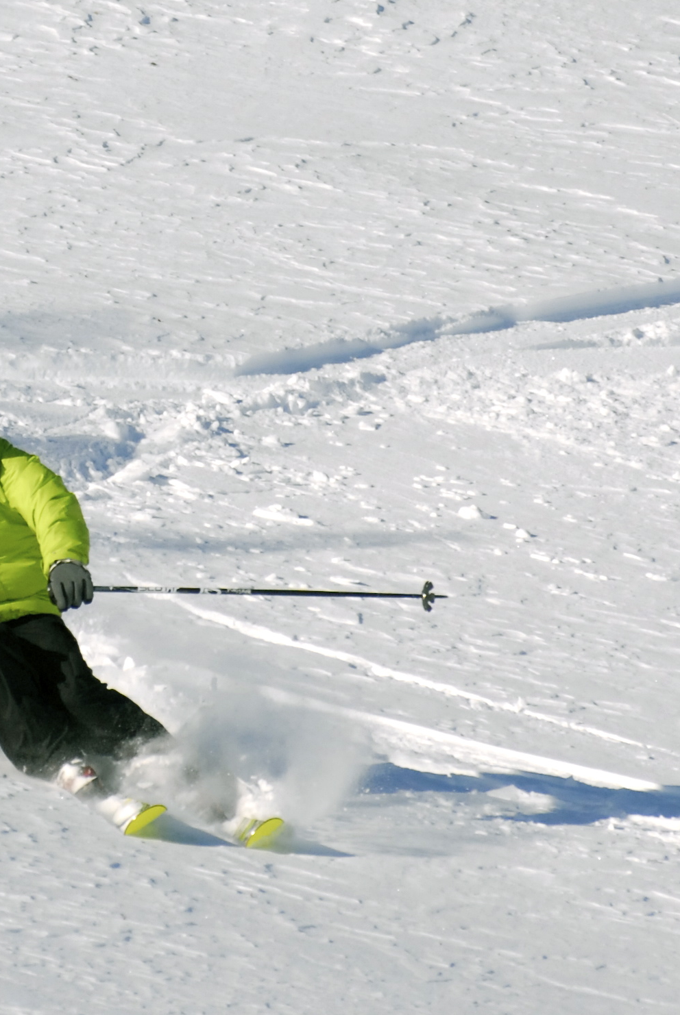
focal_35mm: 764
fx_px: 21593
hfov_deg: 1.8
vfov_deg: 2.7
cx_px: 4
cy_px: 3
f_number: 7.1
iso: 400
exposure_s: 1/2000
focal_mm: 195
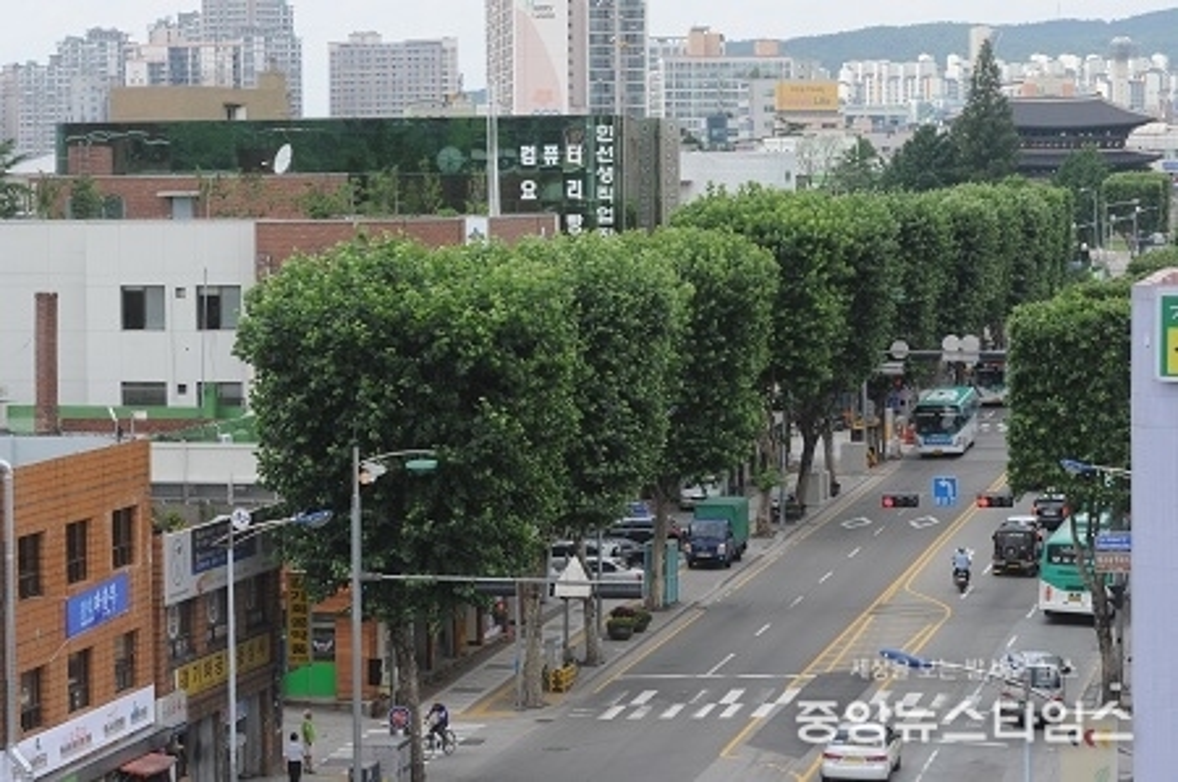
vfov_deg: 11.4
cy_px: 391
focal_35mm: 120
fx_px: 3922
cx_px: 589
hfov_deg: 17.1
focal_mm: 120
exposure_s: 1/160
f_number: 16
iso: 800
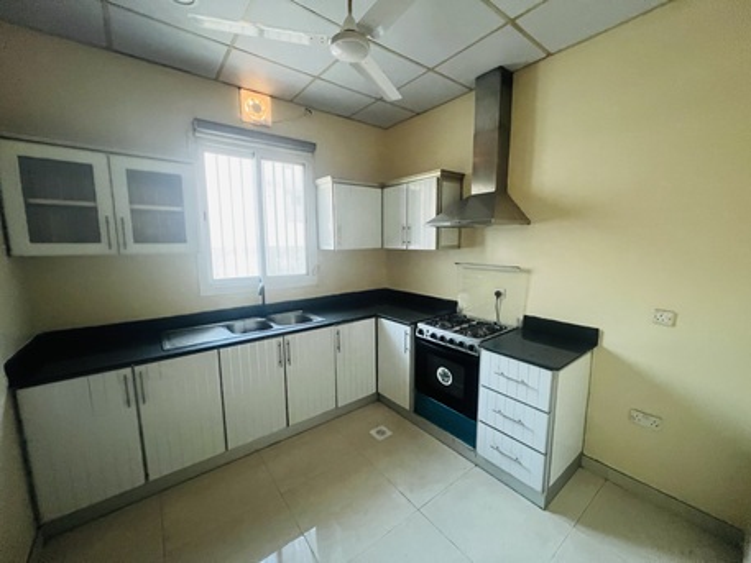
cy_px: 282
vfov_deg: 89.9
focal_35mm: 13
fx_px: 282
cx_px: 376
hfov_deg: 106.2
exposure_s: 1/60
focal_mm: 1.57
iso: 500
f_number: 1.8
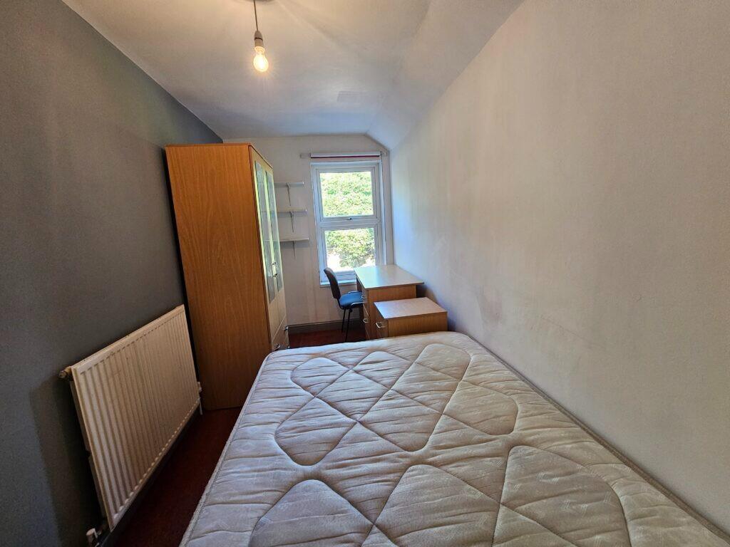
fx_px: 274
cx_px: 365
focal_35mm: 13
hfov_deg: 106.2
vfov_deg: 89.9
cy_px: 274
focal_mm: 2.2
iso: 250
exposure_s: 1/50
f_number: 2.2
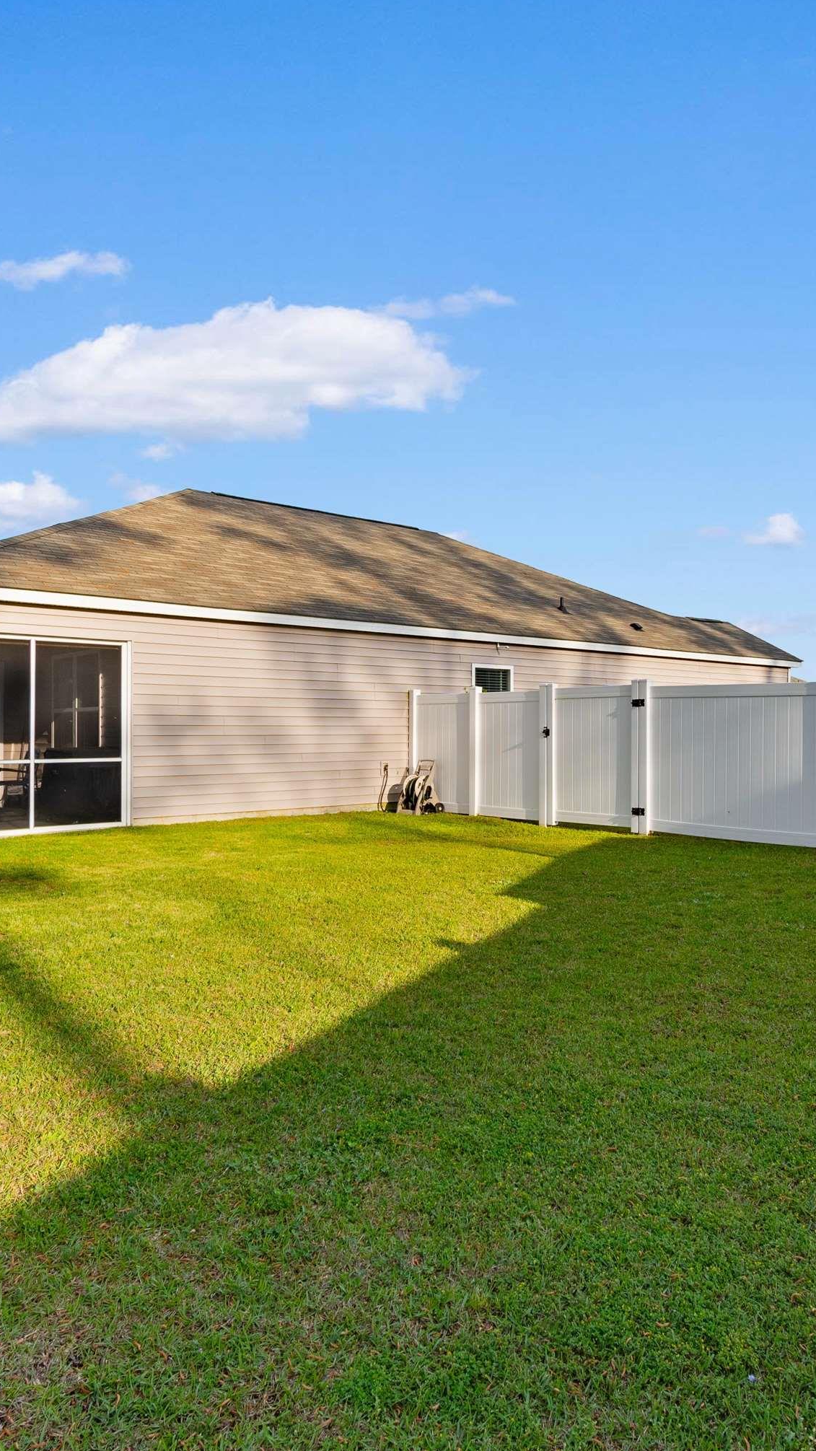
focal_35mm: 24
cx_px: 510
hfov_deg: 47.3
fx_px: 923
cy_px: 721
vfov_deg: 76.3
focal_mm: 10
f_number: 5
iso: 100
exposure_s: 1/100
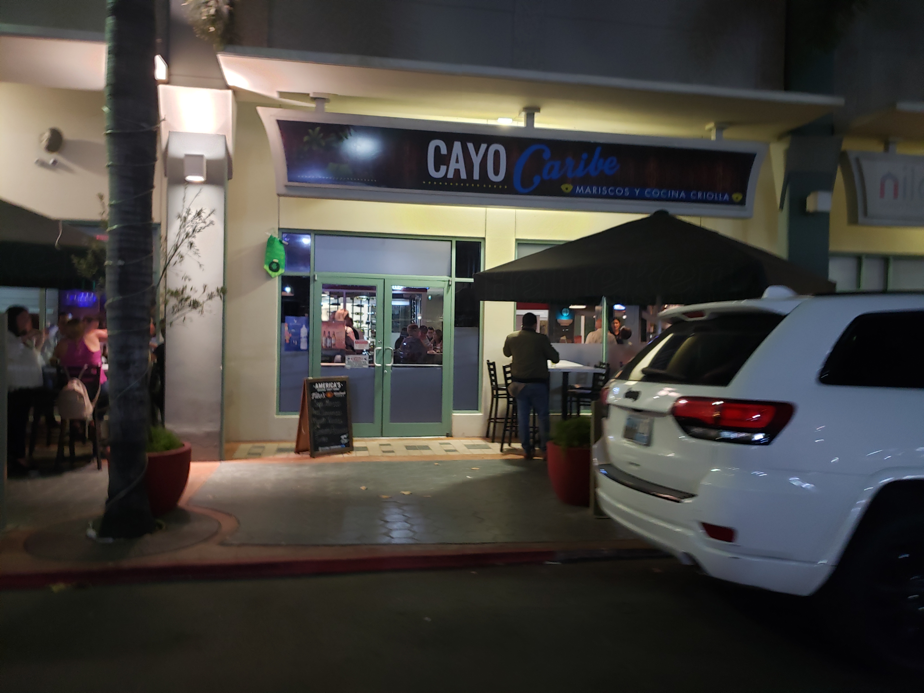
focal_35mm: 26
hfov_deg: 67.3
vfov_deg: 53.1
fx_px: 694
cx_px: 462
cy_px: 346
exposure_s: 1/20
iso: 250
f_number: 1.5
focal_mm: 4.3
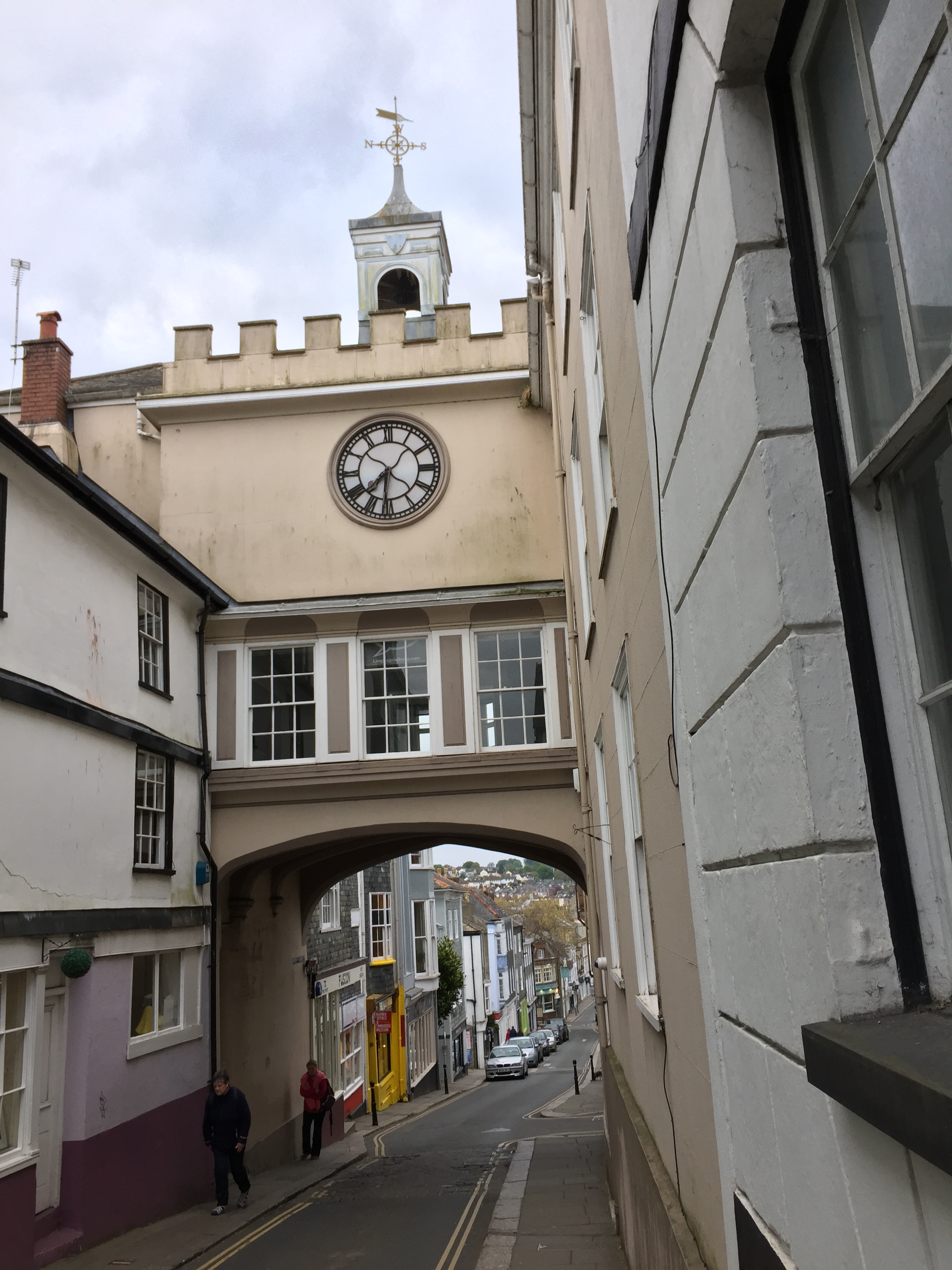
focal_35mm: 29
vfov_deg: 61.7
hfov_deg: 48.2
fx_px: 1063
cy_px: 635
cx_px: 476
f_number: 2.2
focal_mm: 4.15
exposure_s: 1/50
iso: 40
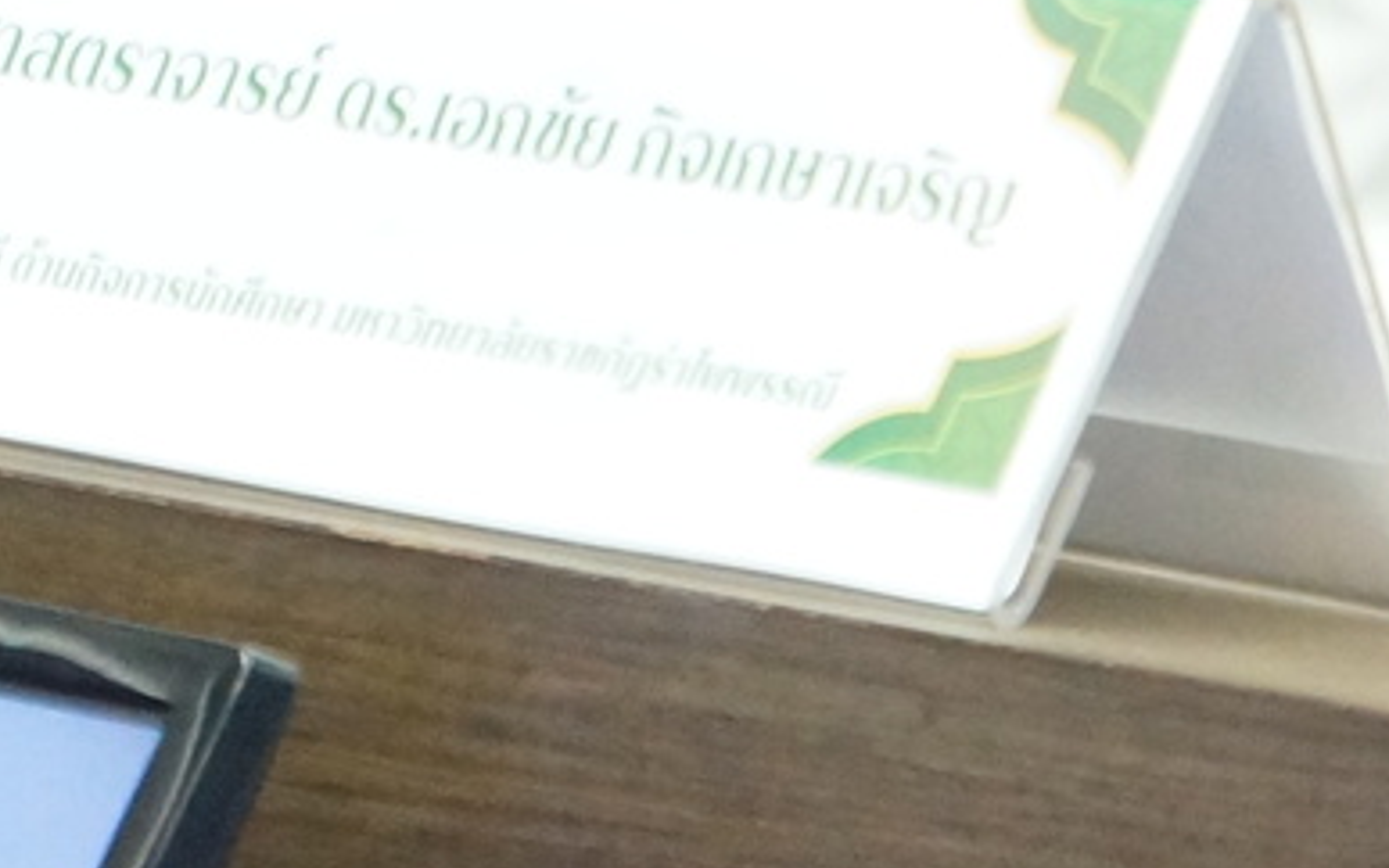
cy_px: -1155
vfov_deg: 1.4
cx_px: 467
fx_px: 36724
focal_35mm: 970
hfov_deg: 2.2
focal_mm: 137
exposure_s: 1/80
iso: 3200
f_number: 6.3
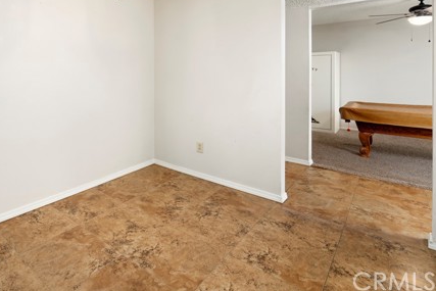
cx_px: 122
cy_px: 78
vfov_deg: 57.0
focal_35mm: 21
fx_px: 254
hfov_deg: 76.6
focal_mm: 14
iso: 320
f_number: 7.1
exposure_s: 1/160
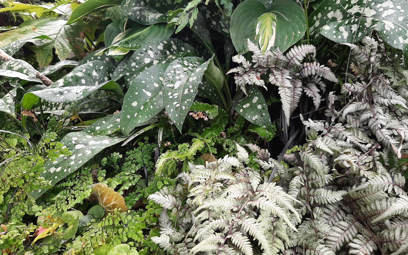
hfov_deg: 61.2
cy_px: 124
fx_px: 345
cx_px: 218
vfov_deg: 40.6
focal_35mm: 31
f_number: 1.7
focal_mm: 3.93
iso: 40
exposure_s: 1/122
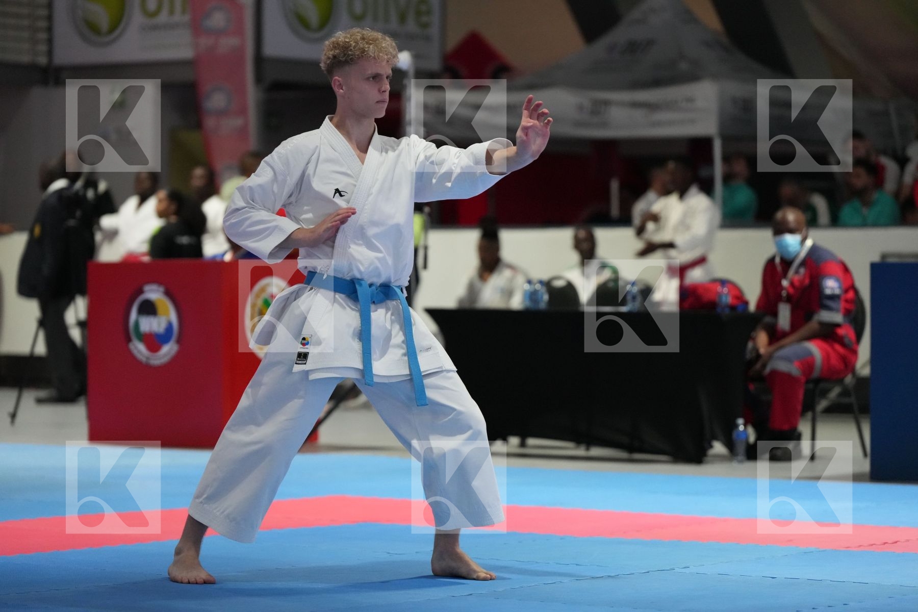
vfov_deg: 10.8
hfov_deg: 16.1
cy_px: 306
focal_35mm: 127
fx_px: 3238
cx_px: 459
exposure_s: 1/500
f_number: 2.8
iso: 6400
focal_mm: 127
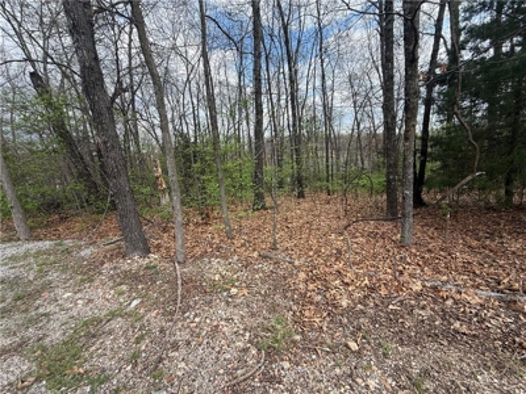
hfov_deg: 102.1
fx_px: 213
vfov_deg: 85.7
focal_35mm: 14
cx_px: 263
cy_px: 197
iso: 50
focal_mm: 2.22
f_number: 2.2
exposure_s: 1/475
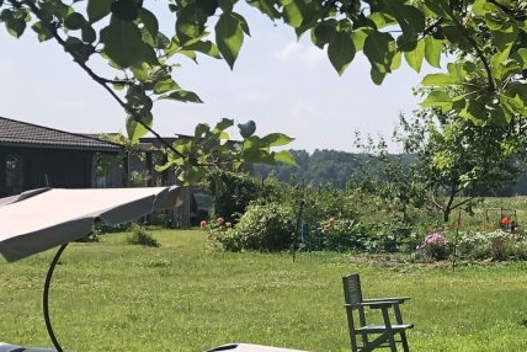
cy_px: 136
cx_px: 819
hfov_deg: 17.7
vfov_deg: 13.4
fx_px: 1494
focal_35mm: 102
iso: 20
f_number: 1.8
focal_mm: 3.99
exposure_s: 1/1453
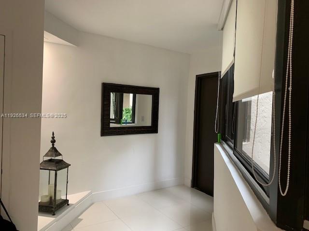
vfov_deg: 53.1
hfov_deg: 67.3
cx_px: 154
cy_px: 116
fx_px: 232
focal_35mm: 26
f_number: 1.8
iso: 250
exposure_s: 1/60
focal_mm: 4.25
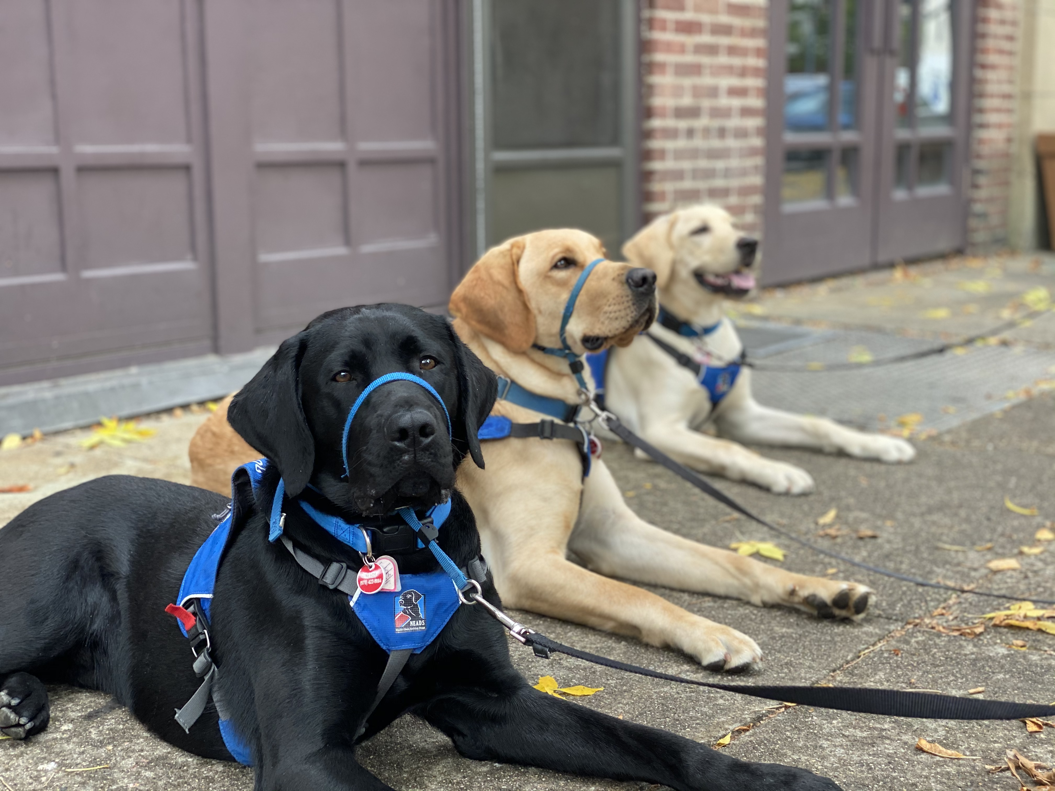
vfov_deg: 28.0
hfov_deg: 36.8
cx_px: 528
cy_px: 396
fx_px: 1585
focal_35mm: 52
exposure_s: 1/122
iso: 50
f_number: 2
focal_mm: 6
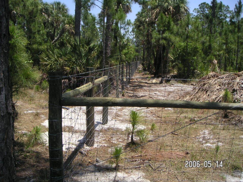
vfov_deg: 37.7
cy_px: 91
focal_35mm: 38
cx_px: 122
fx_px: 267
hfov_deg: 49.0
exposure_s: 1/180
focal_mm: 6
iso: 50
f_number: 6.7
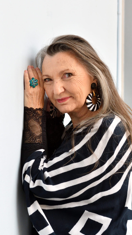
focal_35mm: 93
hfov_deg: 13.0
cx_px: 48
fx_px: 579
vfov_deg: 22.9
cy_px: 110
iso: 1000
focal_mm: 48
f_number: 4.5
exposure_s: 1/250
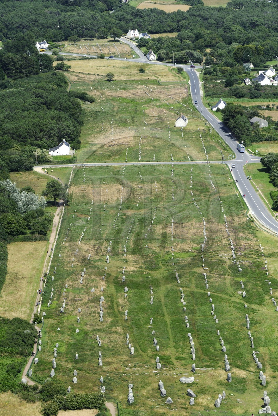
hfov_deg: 12.2
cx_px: 139
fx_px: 1297
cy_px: 208
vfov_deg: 18.3
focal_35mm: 112
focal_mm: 112
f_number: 9
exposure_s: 1/1000
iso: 400
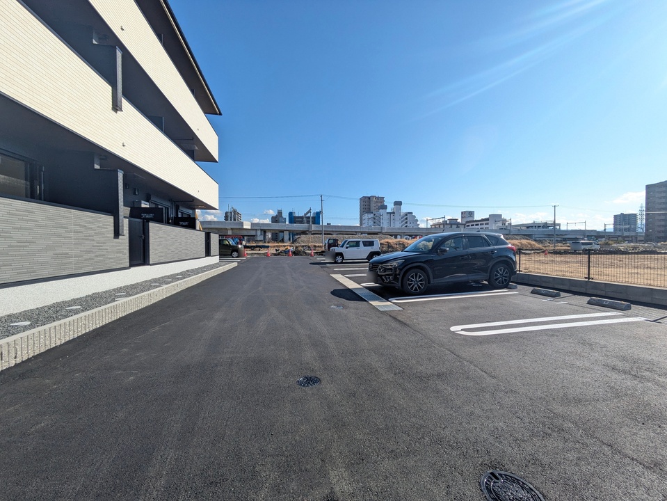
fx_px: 270
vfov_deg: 85.7
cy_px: 250
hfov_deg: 102.0
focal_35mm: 14
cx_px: 334
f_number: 2.2
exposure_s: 1/1437
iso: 50
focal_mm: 1.83
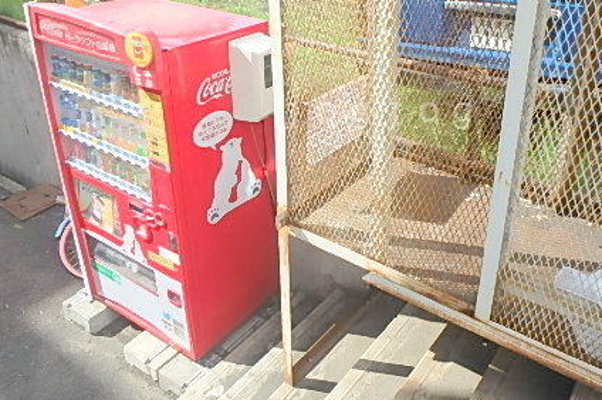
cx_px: 382
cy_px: 112
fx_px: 551
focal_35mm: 33
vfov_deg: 39.1
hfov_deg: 56.5
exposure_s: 1/500
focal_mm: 3.7
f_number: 3.5
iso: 125
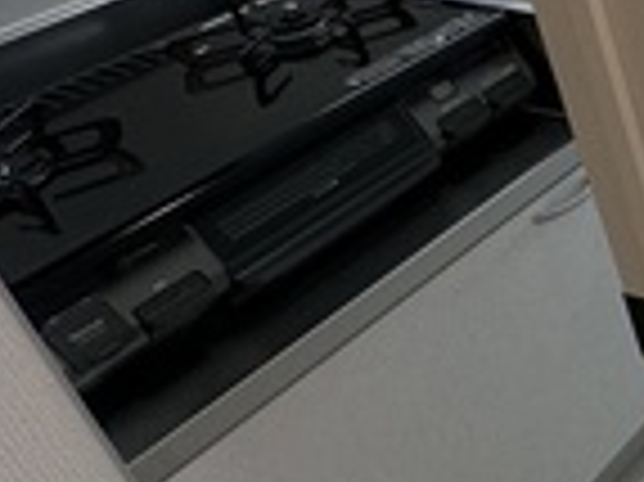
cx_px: 1220
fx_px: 1022
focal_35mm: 55
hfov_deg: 20.6
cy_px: -54
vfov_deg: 24.6
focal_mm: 2.22
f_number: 2.2
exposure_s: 1/120
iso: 100
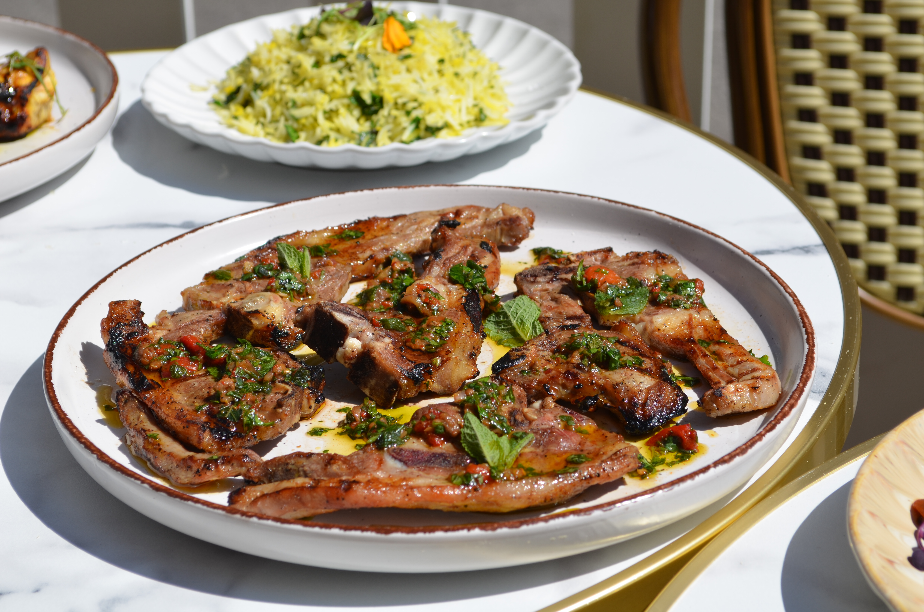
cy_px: 306
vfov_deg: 16.5
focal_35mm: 82
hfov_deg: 24.7
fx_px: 2113
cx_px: 462
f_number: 9
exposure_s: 1/320
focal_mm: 55
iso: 100
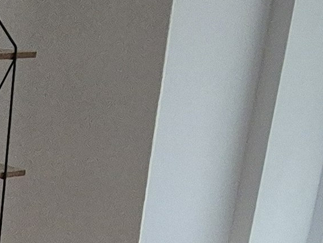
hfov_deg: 18.7
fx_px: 850
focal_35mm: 91
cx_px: -179
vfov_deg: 14.9
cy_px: 386
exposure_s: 1/50
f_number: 2.2
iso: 1250
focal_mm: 2.2
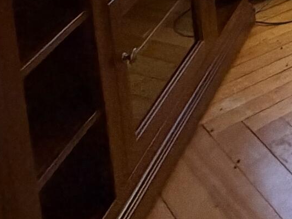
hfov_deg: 14.9
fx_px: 666
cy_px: -268
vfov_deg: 14.2
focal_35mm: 79
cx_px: 703
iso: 500
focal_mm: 2.22
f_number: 2.2
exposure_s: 1/60
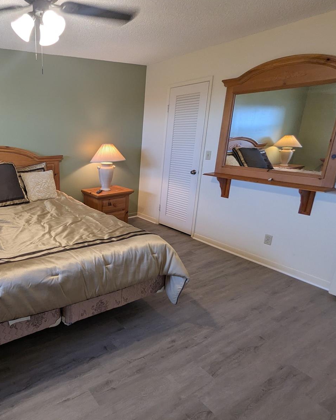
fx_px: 261
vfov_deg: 77.6
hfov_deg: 59.5
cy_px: 208
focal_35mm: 21
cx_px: 60
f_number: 2.2
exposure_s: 1/40
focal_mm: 2.35
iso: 135
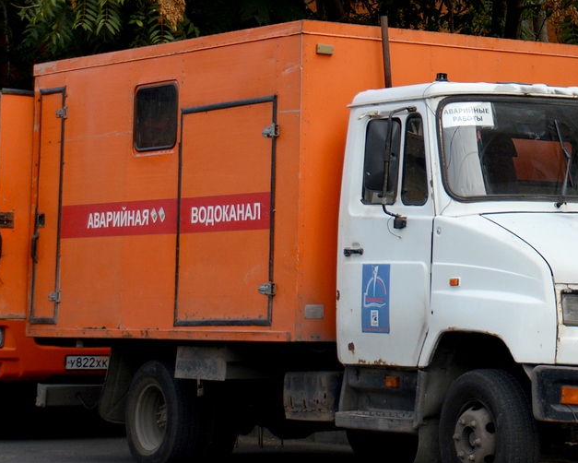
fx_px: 2396
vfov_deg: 11.0
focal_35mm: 140
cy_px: 176
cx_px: 446
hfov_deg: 13.7
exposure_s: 1/1250
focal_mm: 52
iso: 400
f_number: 4.8
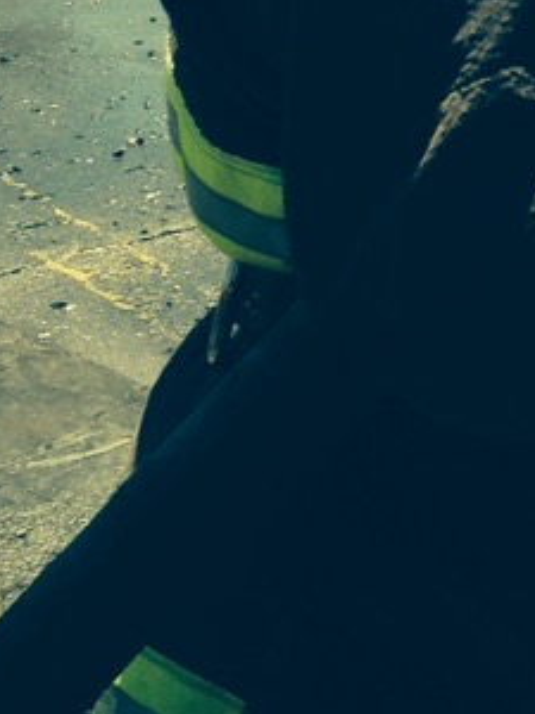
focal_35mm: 141
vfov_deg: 13.5
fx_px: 2906
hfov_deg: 9.9
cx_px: 1003
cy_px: -233
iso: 50
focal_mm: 4.12
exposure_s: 1/704
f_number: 2.4
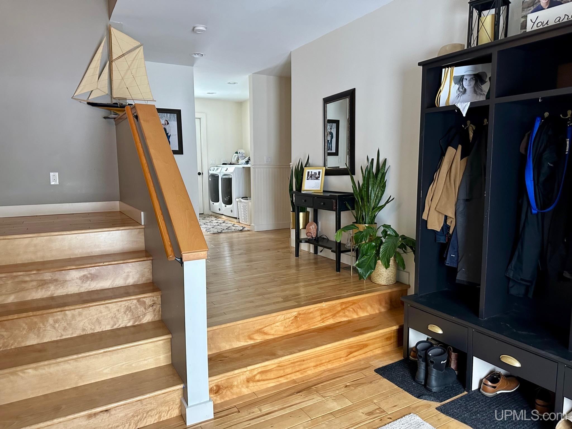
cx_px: 286
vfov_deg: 56.8
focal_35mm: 24
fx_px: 397
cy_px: 214
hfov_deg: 71.6
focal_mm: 6.86
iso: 400
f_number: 1.78
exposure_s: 1/60
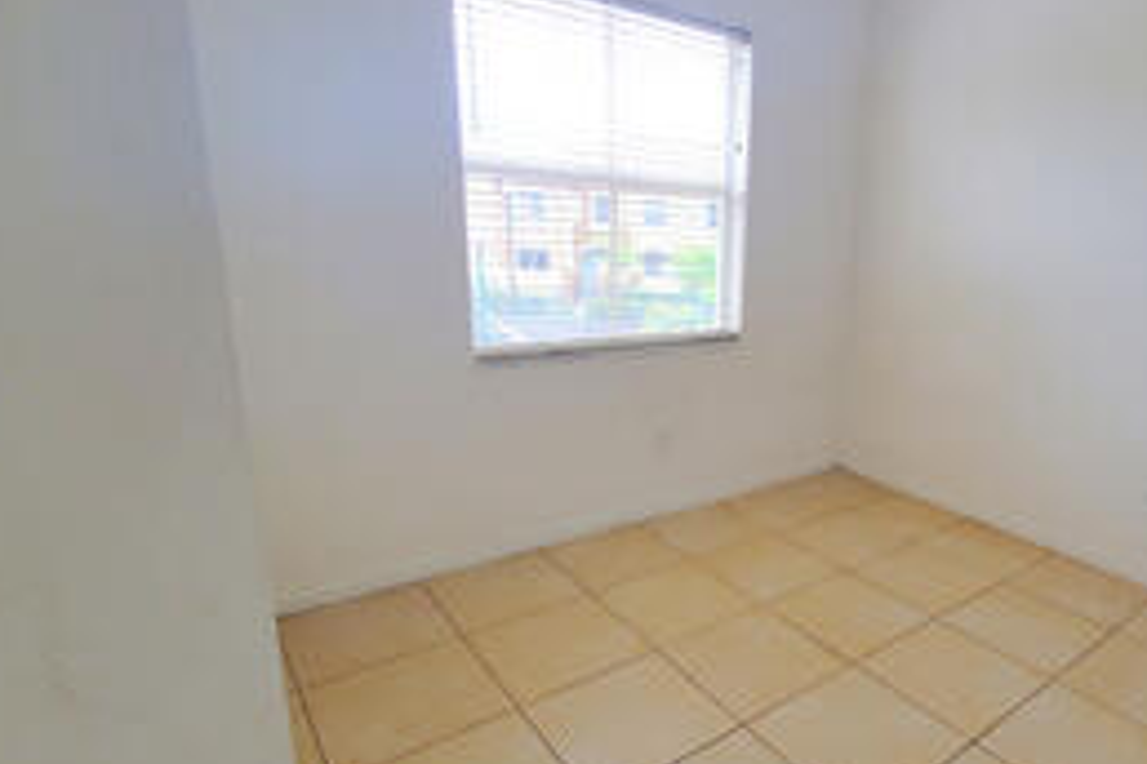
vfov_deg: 59.5
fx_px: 669
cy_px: 395
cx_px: 787
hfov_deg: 77.9
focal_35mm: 21
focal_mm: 1.8
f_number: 2.2
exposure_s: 1/60
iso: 100
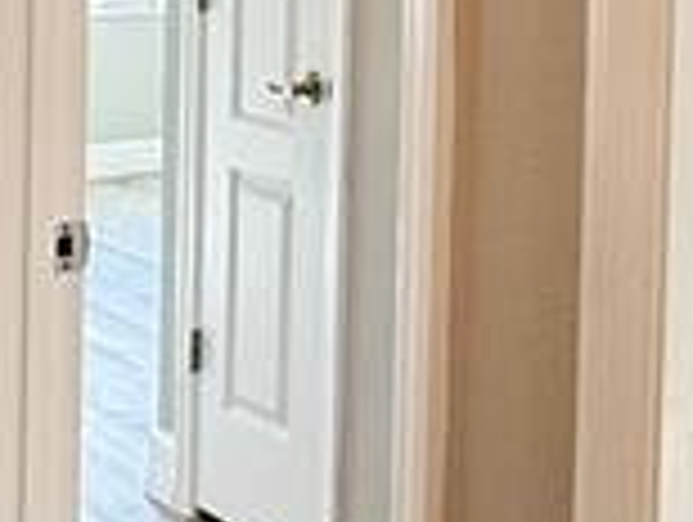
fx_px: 1865
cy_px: -72
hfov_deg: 20.8
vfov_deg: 15.5
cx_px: 576
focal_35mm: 93
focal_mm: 2.22
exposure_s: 1/60
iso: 250
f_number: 2.2
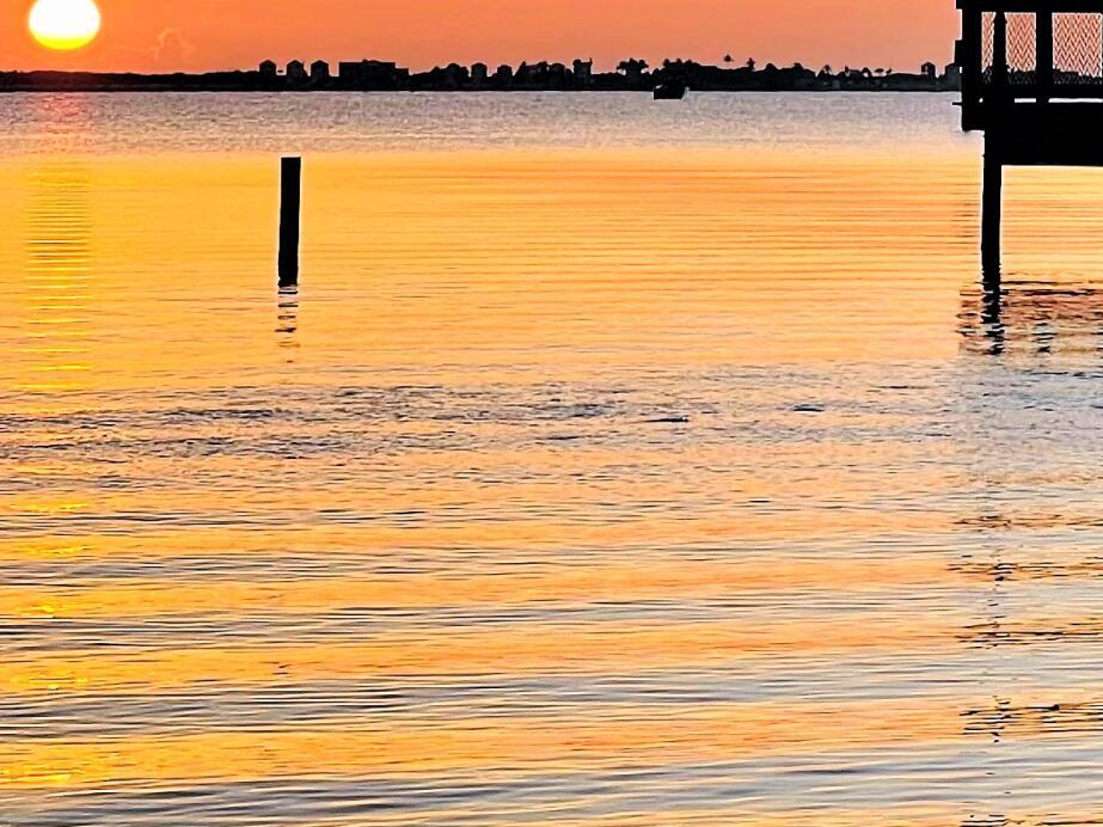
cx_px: 1439
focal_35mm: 208
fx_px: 6627
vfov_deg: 7.1
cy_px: -319
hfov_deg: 9.3
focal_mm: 7.5
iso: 20
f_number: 2.2
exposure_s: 1/492
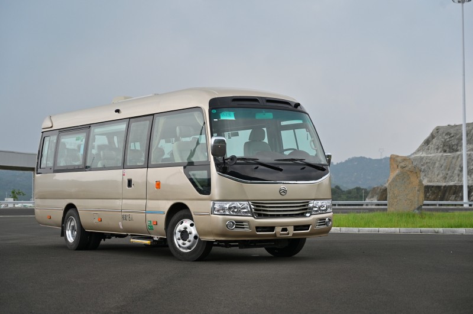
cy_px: 157
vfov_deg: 21.9
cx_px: 236
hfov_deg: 32.4
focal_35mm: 62
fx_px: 814
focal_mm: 62
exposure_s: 1/2000
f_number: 4
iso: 200
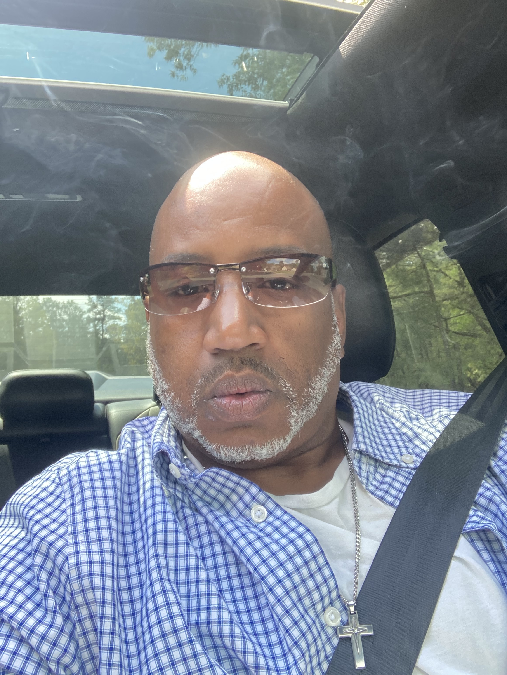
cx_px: 254
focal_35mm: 32
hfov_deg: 44.2
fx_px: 624
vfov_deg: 56.8
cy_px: 338
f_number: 2.2
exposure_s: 1/121
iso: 64
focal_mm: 2.87
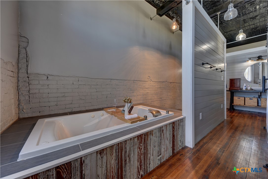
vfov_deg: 85.5
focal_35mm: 13
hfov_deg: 108.3
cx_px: 134
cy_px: 90
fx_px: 97
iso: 160
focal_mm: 13
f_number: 4
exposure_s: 1/30
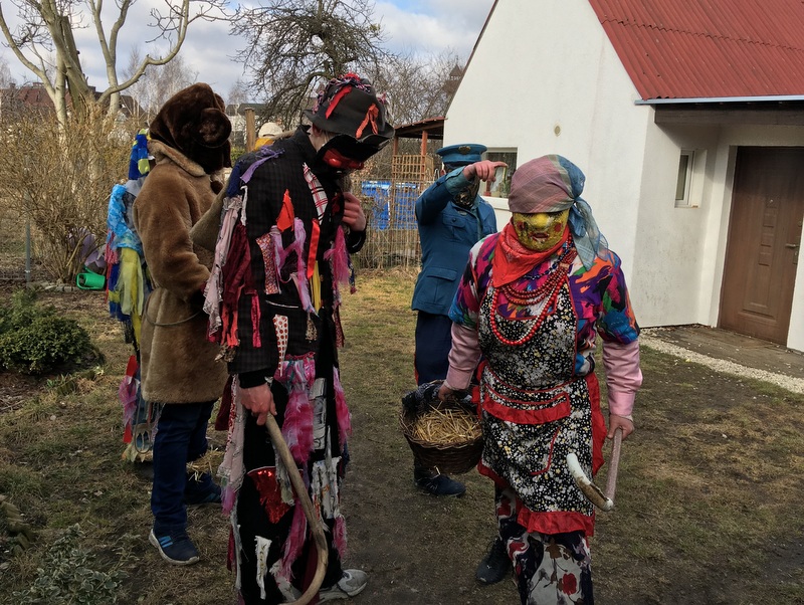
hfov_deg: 61.6
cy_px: 302
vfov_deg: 48.3
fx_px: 674
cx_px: 402
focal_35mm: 29
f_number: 2.2
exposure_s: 1/610
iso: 25
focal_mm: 4.15
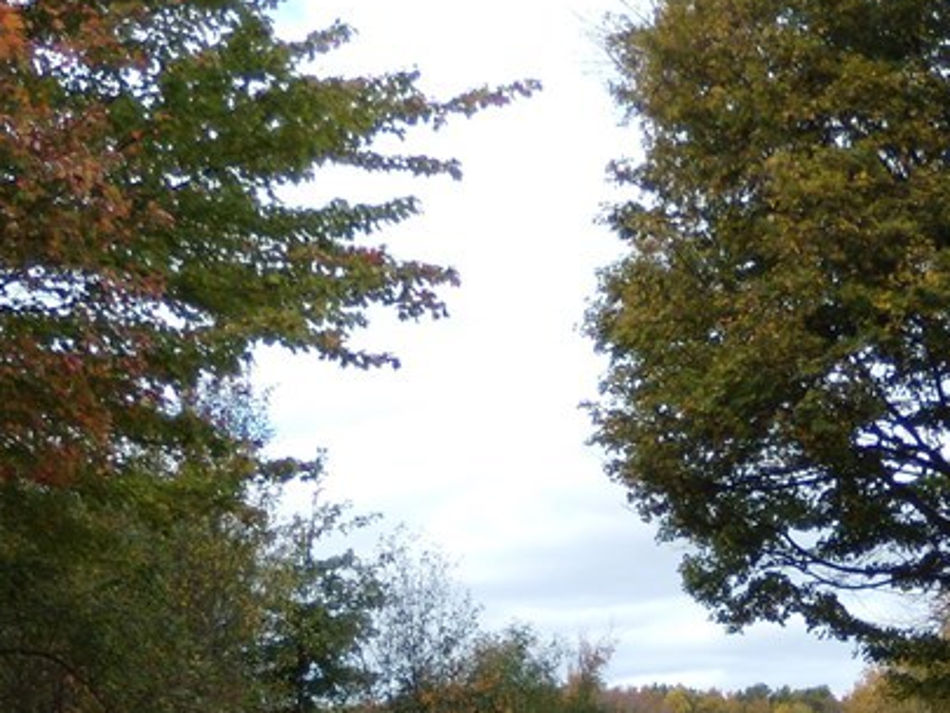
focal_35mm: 91
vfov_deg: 15.7
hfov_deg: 21.5
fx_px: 2498
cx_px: 542
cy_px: 833
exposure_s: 1/320
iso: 80
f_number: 3.6
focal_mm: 6.4
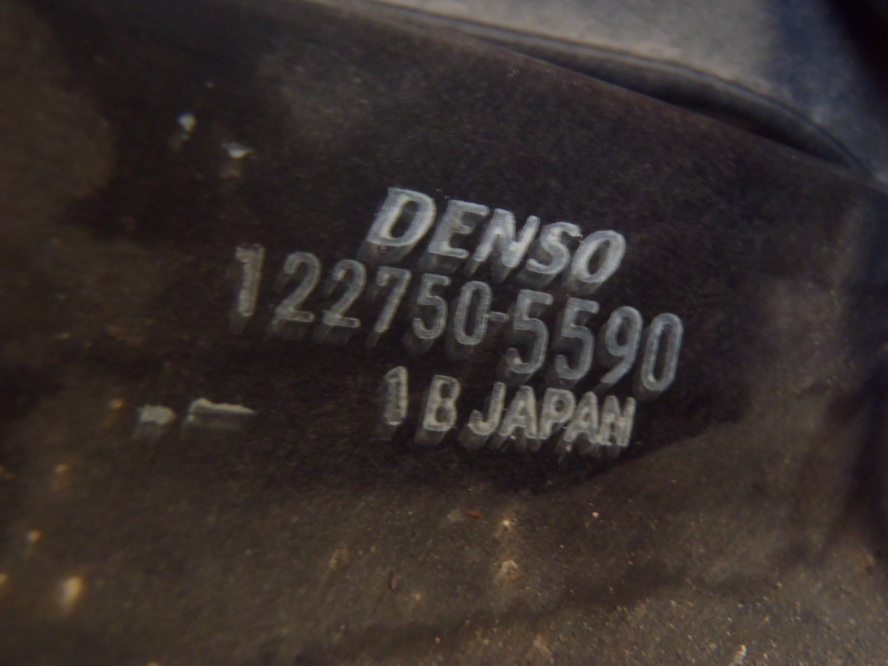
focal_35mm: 37
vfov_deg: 38.7
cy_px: 333
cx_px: 444
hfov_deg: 50.1
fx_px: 949
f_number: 4.7
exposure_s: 1/4
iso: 400
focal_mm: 6.64
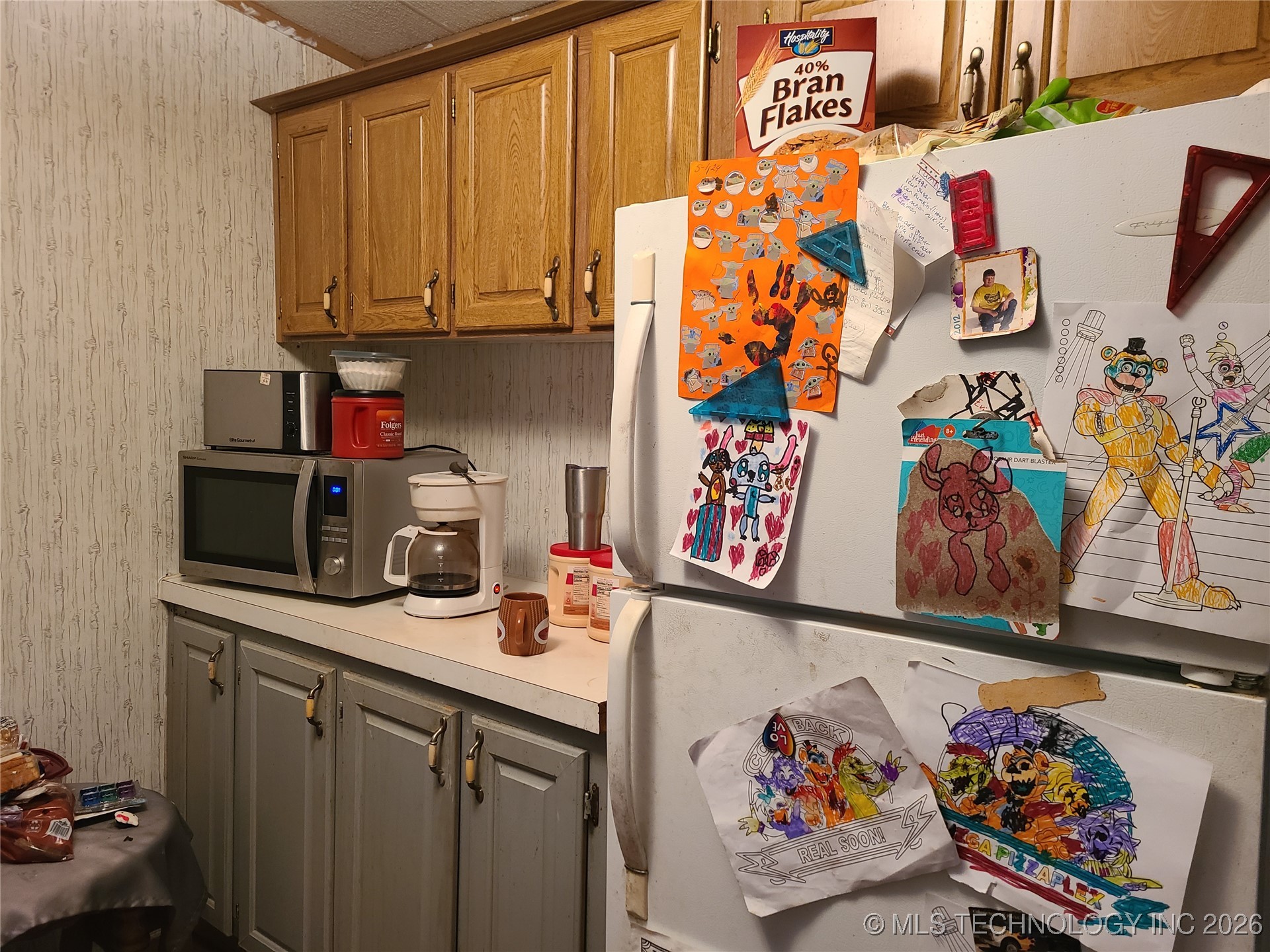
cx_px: 635
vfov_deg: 53.1
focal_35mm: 26
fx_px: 954
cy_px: 476
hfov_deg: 67.3
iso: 250
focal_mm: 5.4
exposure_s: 1/40
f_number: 1.8
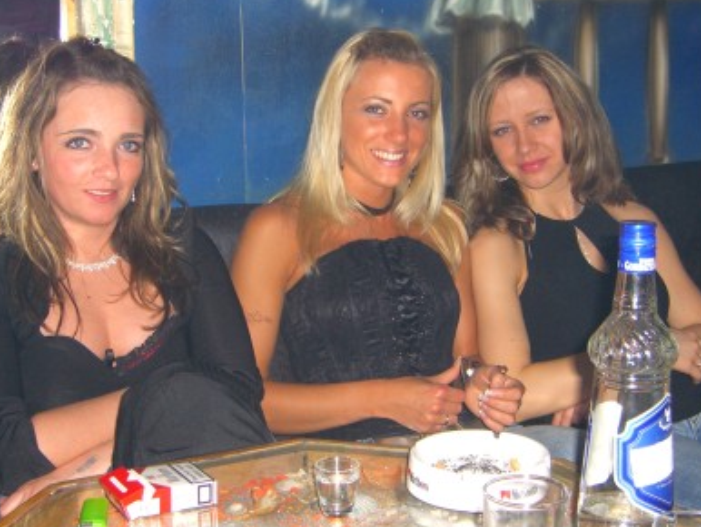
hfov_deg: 32.7
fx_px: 1196
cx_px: 341
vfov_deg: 24.8
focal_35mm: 59
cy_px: 267
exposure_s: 1/60
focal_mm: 7.9
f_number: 2.8
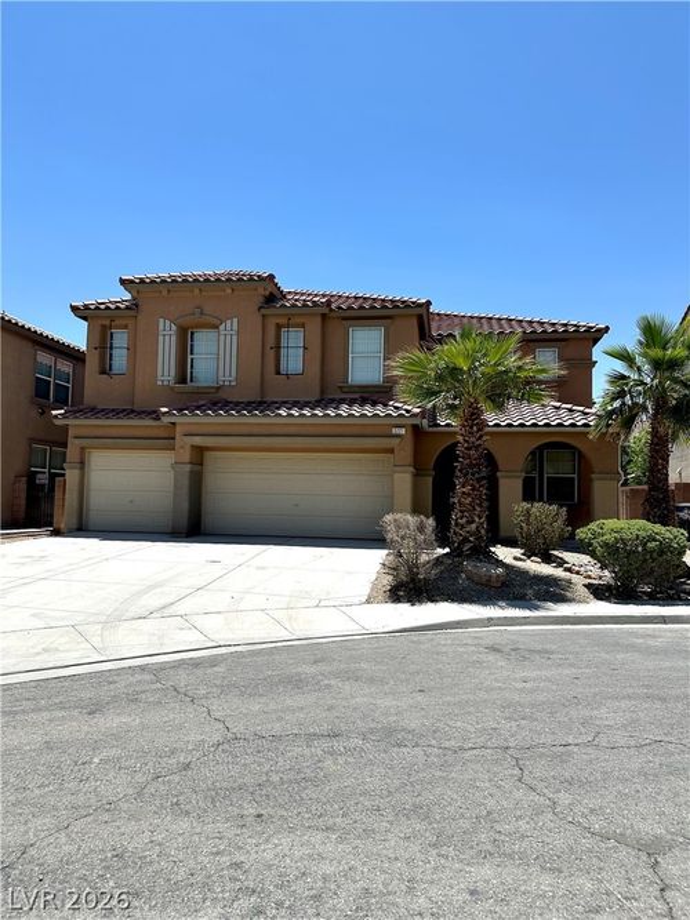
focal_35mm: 24
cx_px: 345
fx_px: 638
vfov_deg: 71.6
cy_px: 460
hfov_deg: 56.8
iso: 80
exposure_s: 1/6623
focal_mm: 6.86
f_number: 1.78
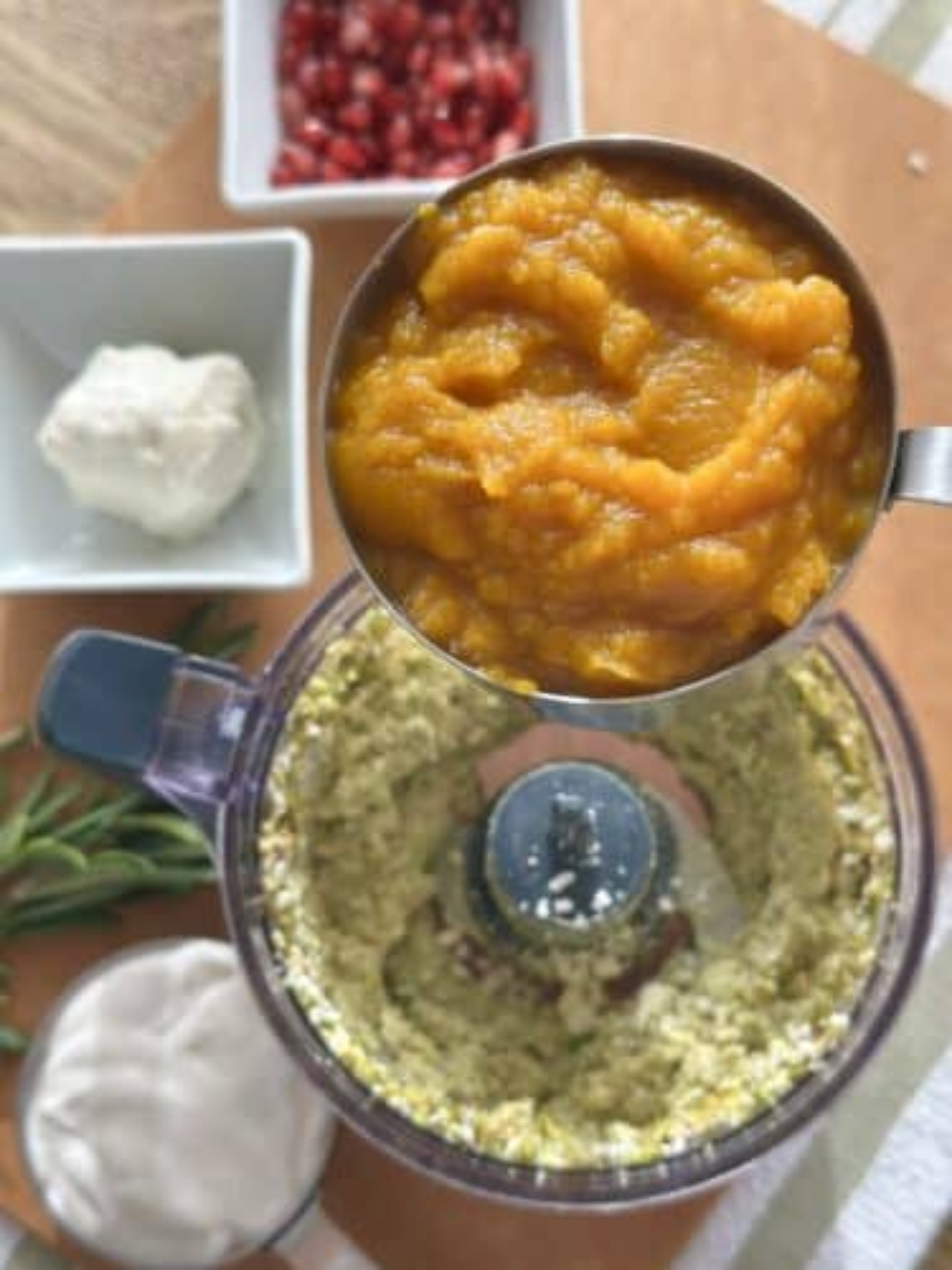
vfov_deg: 39.7
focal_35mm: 48
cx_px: 476
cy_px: 635
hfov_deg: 30.3
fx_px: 1760
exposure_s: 1/435
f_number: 1.78
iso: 80
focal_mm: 6.86
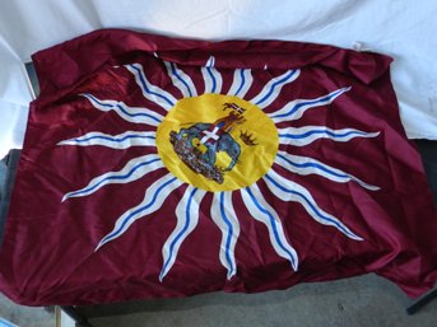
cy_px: 164
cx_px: 218
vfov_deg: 44.1
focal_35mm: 32
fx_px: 404
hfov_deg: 56.8
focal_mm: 5.6
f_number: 3.7
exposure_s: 1/30
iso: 200
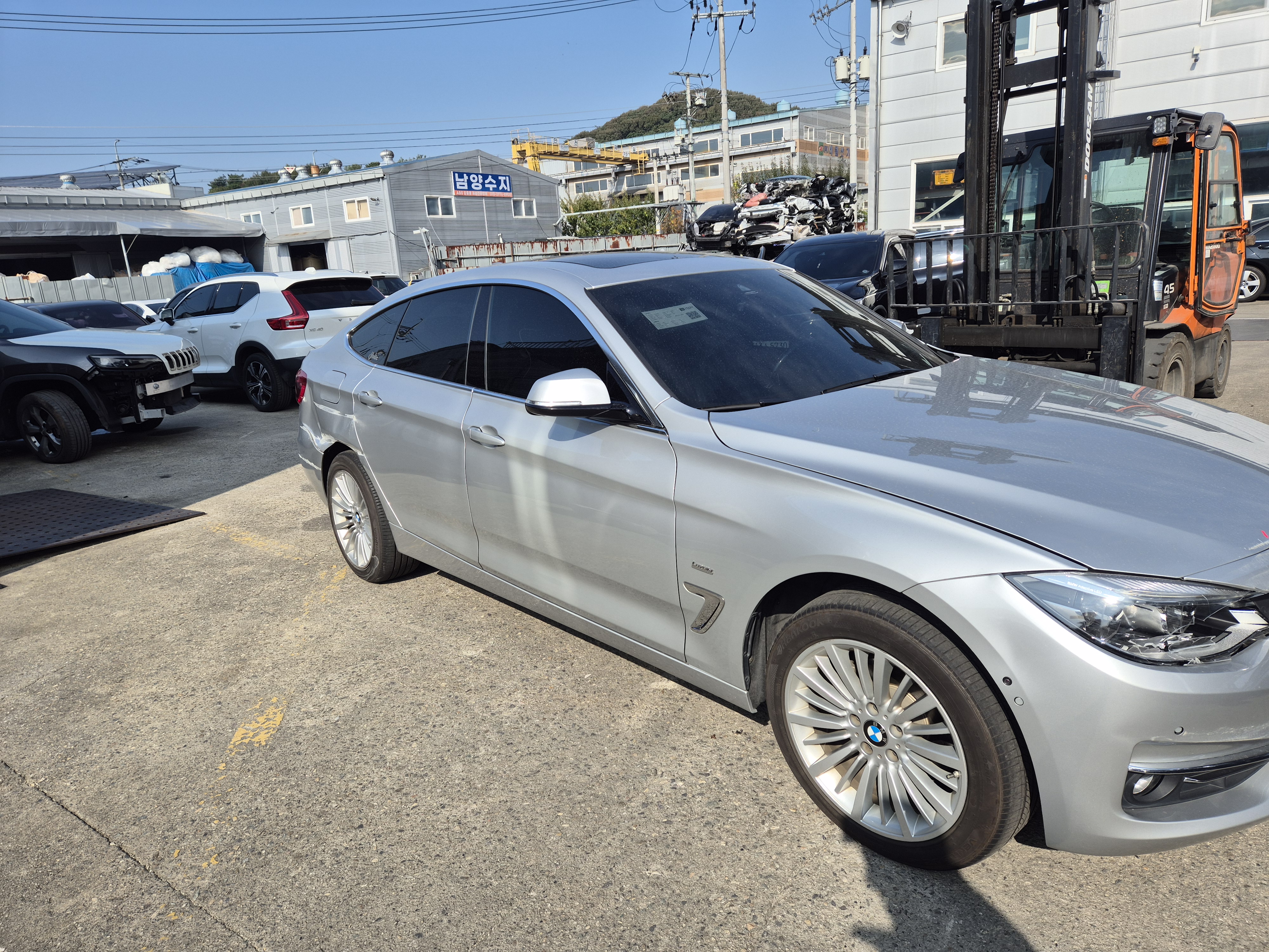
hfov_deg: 73.9
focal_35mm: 23
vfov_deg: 58.9
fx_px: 843
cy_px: 476
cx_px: 634
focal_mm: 5.4
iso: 25
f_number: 1.8
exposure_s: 1/2064
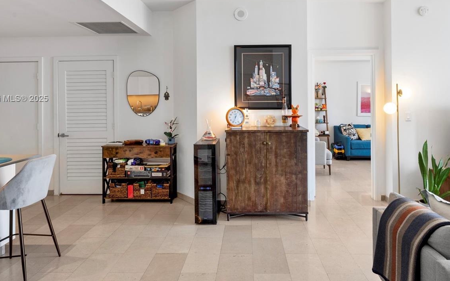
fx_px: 282
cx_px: 238
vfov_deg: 52.2
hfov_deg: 77.1
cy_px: 99
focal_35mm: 23
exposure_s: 1/2
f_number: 13
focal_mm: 16
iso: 250
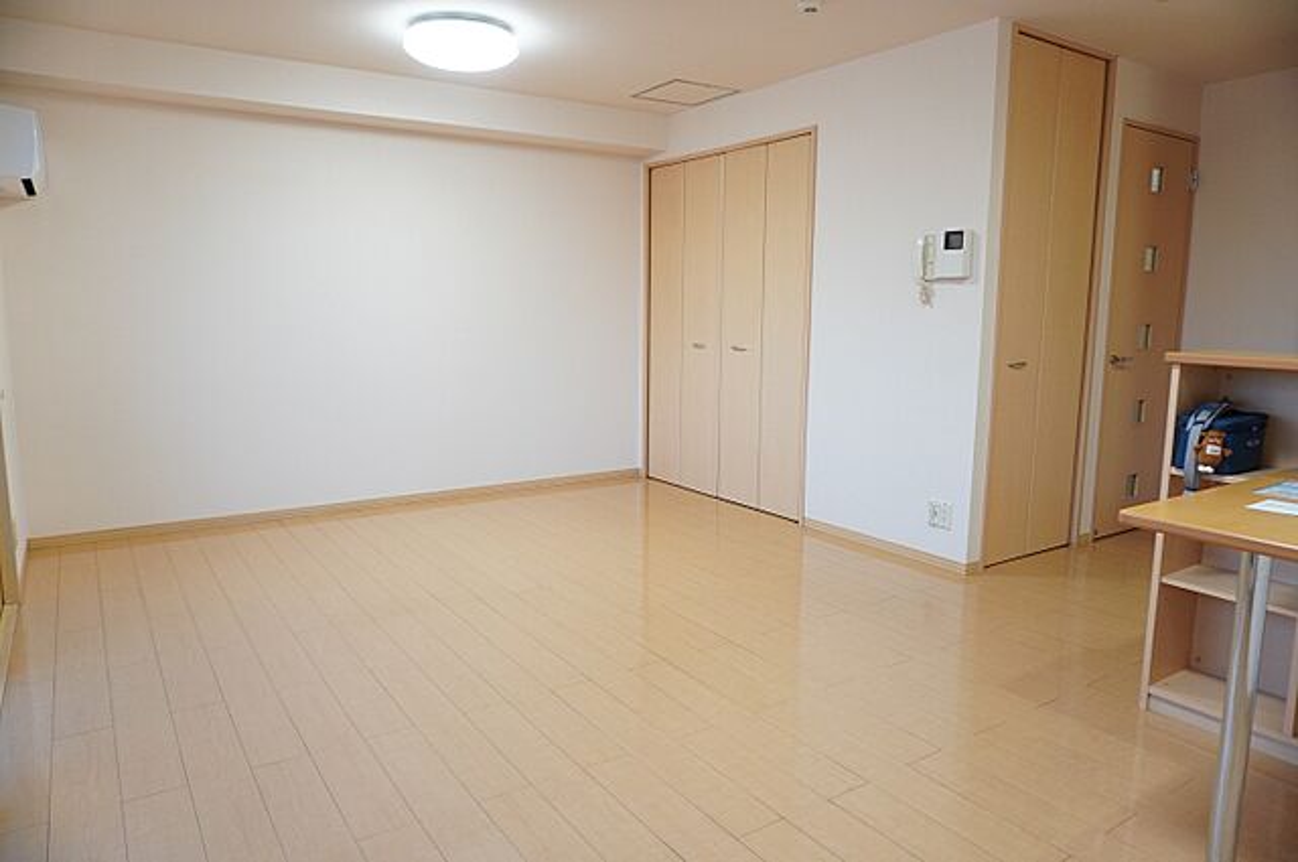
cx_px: 649
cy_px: 431
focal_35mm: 24
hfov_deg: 73.8
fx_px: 864
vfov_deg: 53.0
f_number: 3.5
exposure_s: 1/30
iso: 320
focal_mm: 16
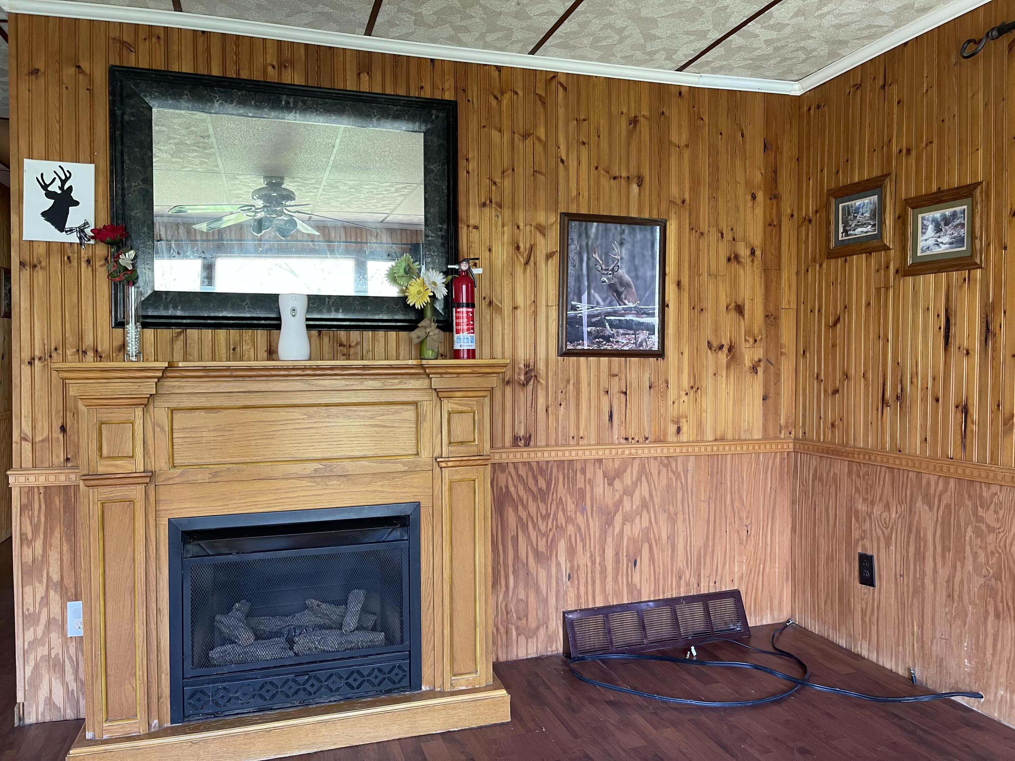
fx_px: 733
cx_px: 508
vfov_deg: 54.9
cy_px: 380
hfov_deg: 69.4
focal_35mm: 25
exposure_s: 1/60
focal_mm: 5.1
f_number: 1.6
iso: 200
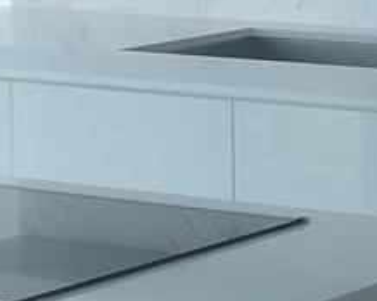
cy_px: -55
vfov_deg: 7.6
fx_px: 2241
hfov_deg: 9.3
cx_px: 636
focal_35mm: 201
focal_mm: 3.99
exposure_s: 1/24
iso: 32
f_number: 1.8
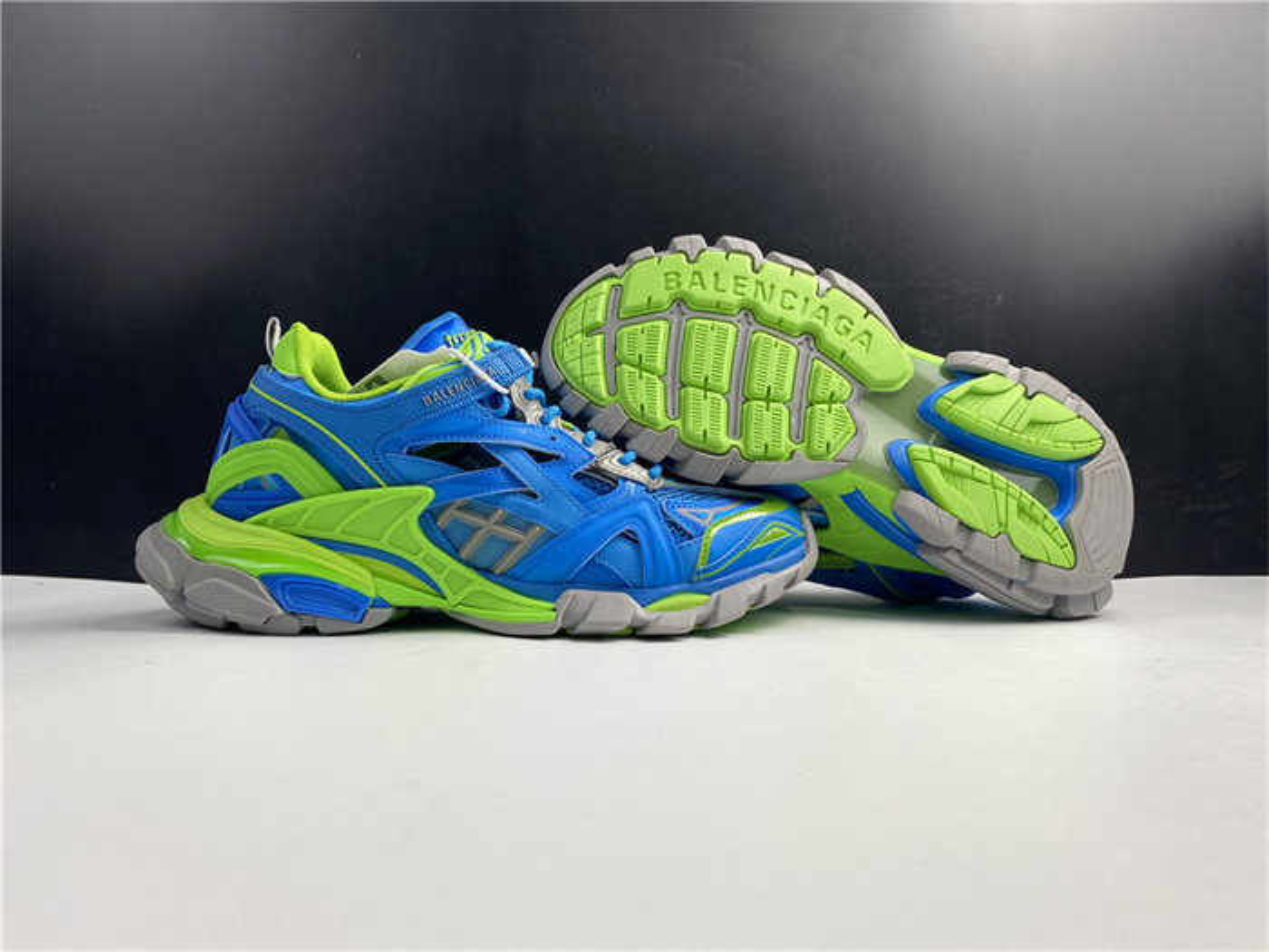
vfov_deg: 53.1
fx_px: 953
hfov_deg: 67.3
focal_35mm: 26
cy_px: 476
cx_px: 634
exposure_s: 1/100
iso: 50
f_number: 1.8
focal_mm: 4.25
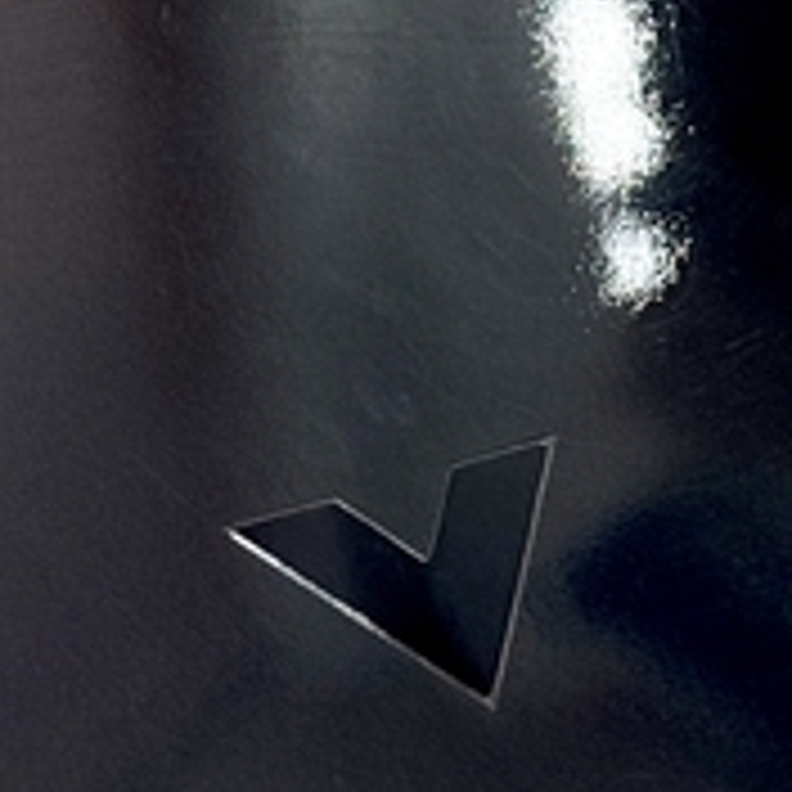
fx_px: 4996
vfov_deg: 9.0
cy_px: 774
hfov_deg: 9.0
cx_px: 153
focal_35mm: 193
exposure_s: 1/169
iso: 100
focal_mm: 6.76
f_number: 1.78
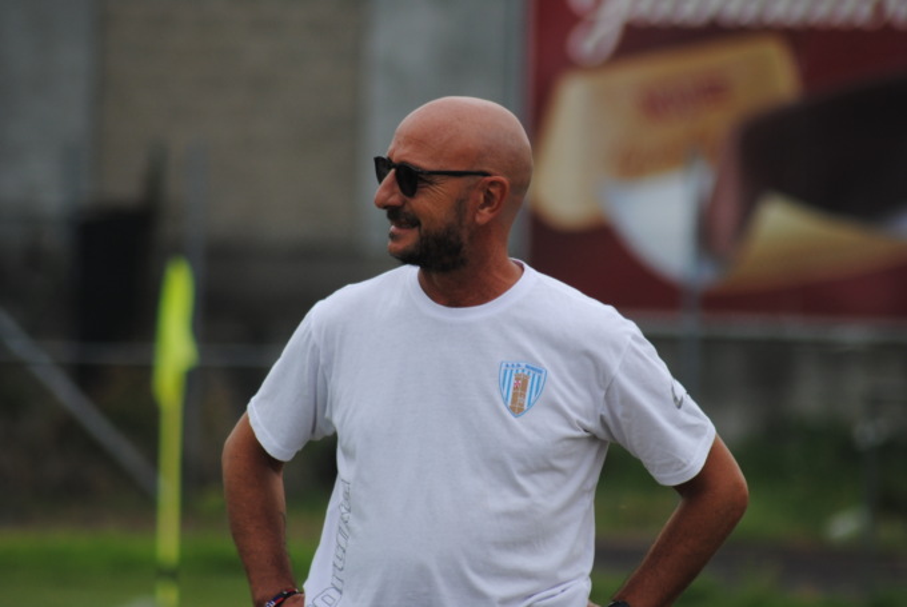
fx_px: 11349
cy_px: 304
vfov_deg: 3.1
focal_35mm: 450
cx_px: 454
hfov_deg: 4.6
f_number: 5.6
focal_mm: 300
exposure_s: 1/640
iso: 200
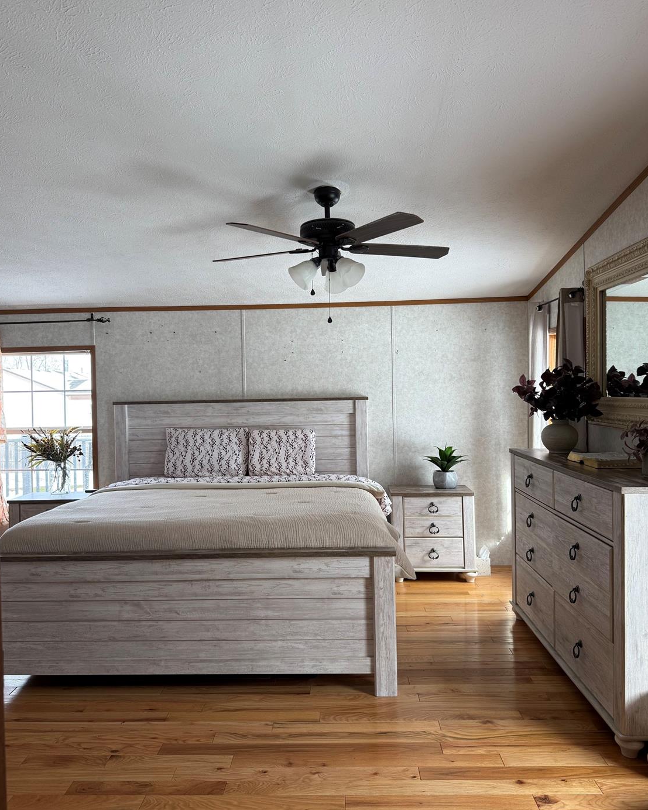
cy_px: 400
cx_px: 322
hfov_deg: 54.9
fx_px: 623
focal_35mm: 26
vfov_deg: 66.0
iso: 80
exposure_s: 1/120
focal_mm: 6.76
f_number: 1.78
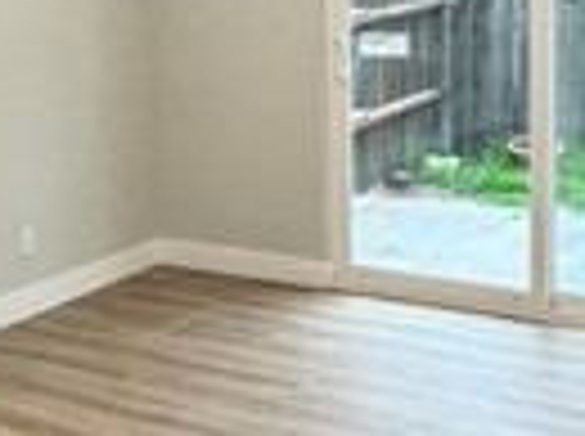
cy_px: 117
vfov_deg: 21.1
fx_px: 1164
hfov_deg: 28.0
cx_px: 189
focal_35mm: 69
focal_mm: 2.22
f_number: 2.2
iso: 125
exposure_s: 1/120
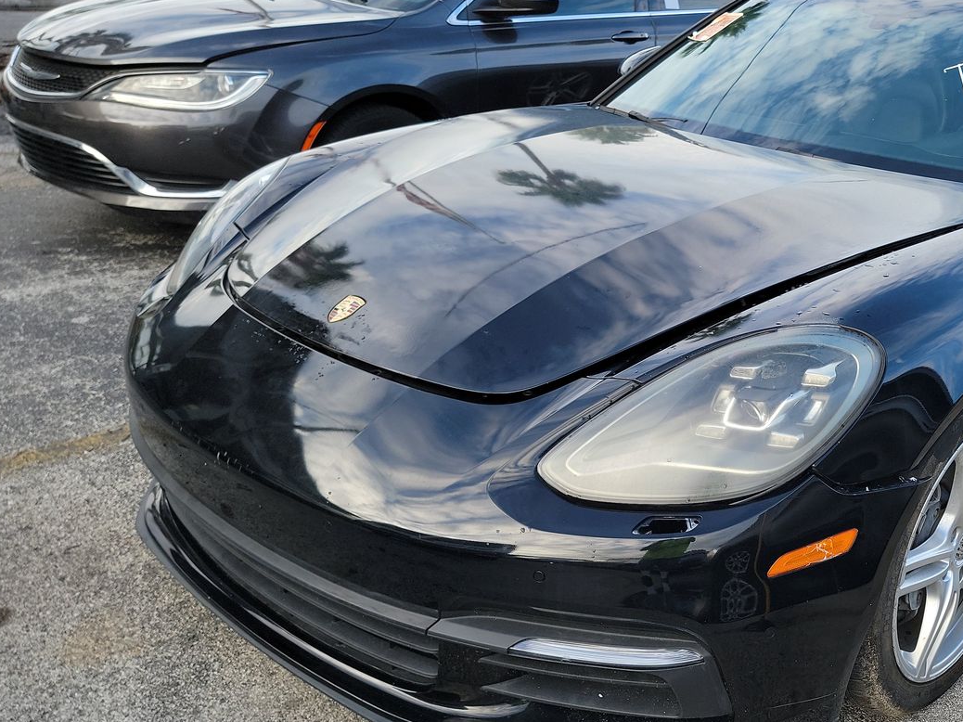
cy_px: 406
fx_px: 1029
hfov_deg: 48.0
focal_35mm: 37
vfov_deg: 38.6
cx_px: 734
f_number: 1.8
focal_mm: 6.7
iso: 50
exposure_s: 1/164
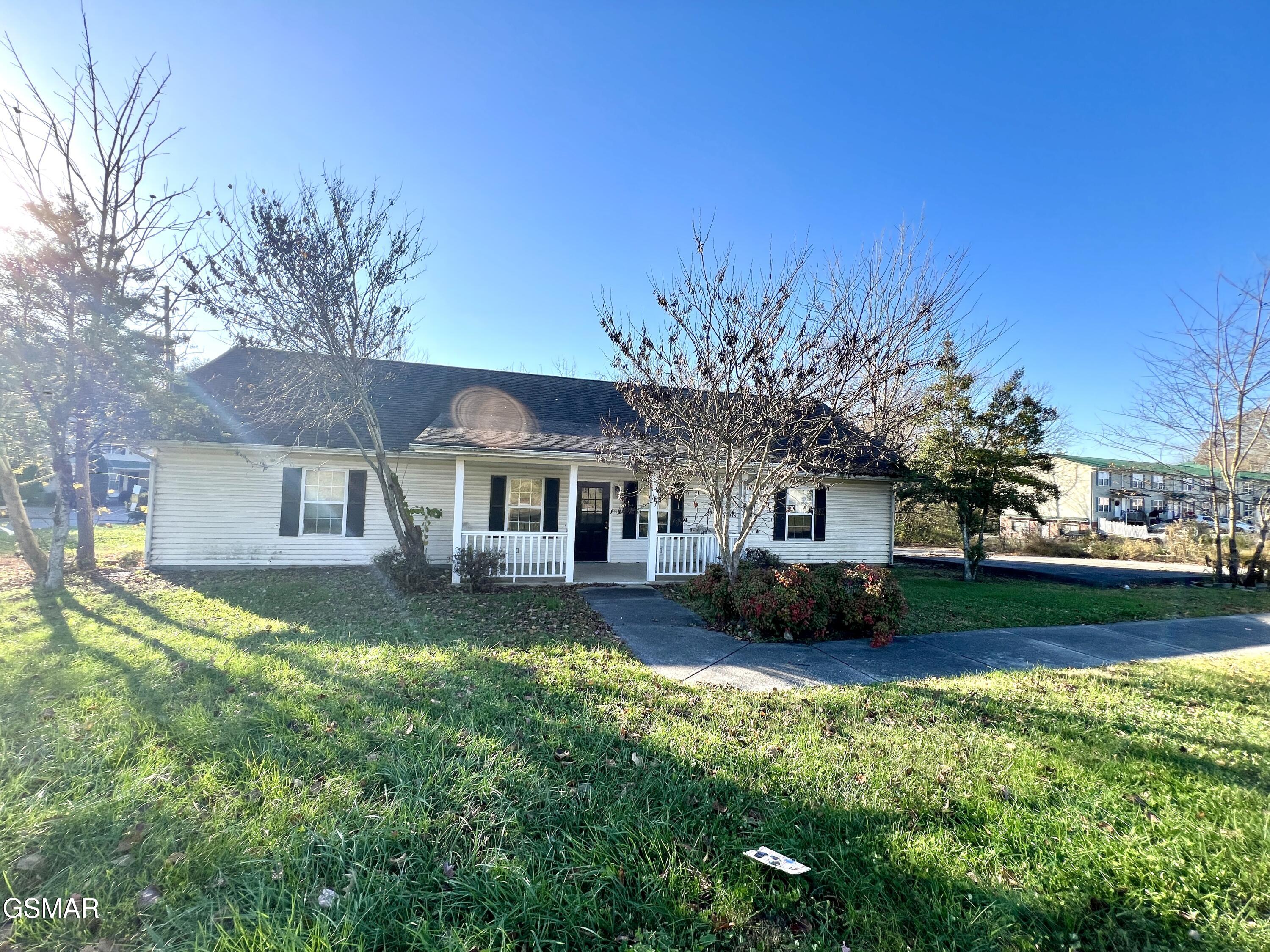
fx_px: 477
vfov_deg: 89.9
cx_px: 635
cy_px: 476
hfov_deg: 106.2
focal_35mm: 13
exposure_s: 1/451
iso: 32
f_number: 1.8
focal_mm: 1.57
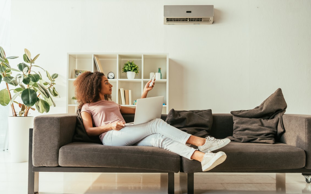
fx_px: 280
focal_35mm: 33
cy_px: 102
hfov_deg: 58.1
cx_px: 154
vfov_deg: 38.3
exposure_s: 1/200
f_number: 3.5
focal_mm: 32
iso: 400
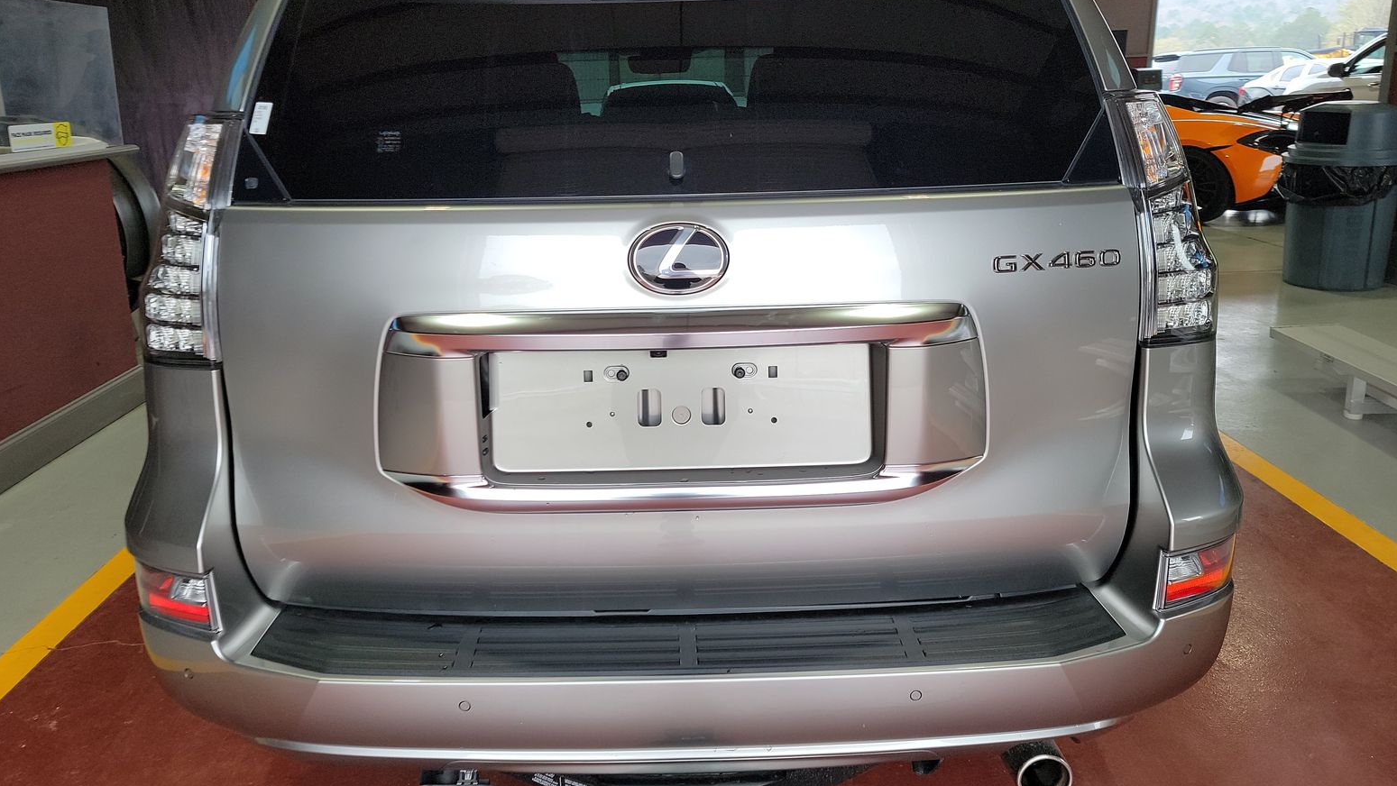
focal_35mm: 27
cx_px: 676
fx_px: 1000
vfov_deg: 42.6
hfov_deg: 69.8
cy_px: 291
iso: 78
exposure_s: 1/59
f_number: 1.8
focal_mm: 6.7
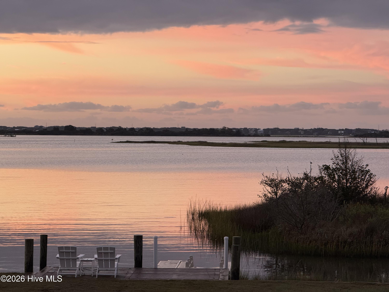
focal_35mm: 120
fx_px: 1349
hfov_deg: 16.4
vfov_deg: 12.3
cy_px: 146
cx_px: 194
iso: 160
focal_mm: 15.66
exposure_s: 1/99
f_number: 2.8
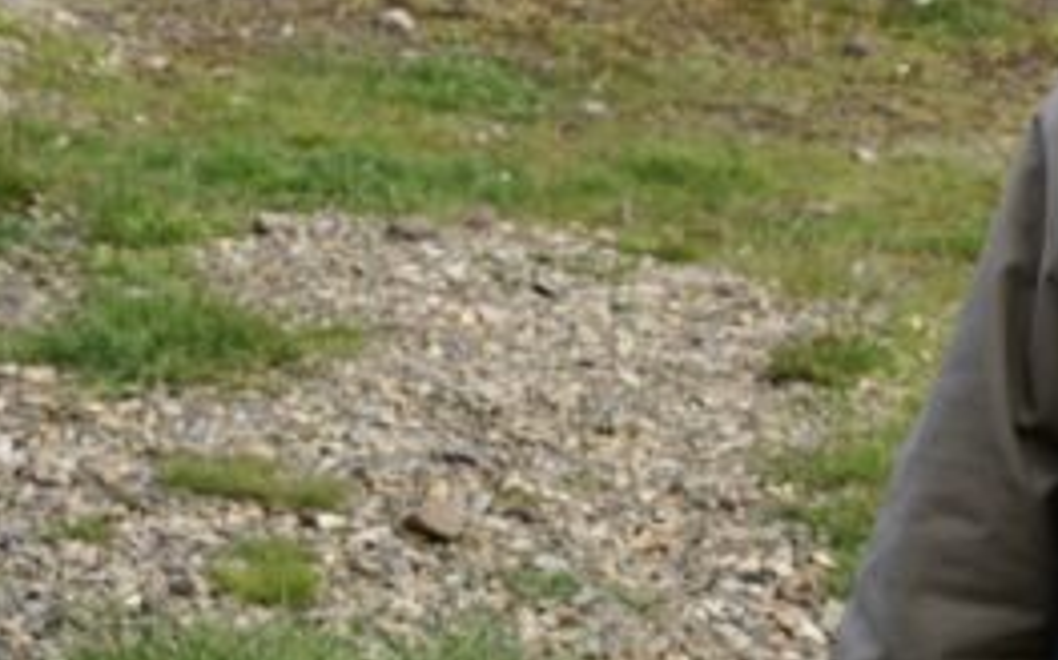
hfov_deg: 14.8
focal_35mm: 139
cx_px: 1092
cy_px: -459
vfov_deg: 9.1
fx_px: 4005
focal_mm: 35
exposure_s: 1/125
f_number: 9
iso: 100
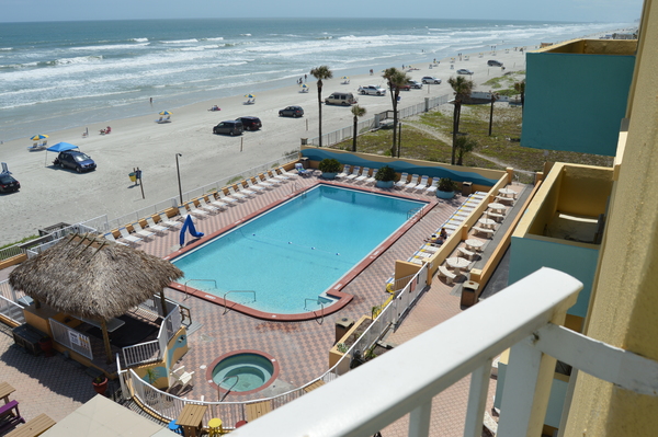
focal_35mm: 27
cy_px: 218
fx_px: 493
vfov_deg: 47.9
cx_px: 329
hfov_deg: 67.4
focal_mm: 18
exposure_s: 1/640
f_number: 8
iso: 100
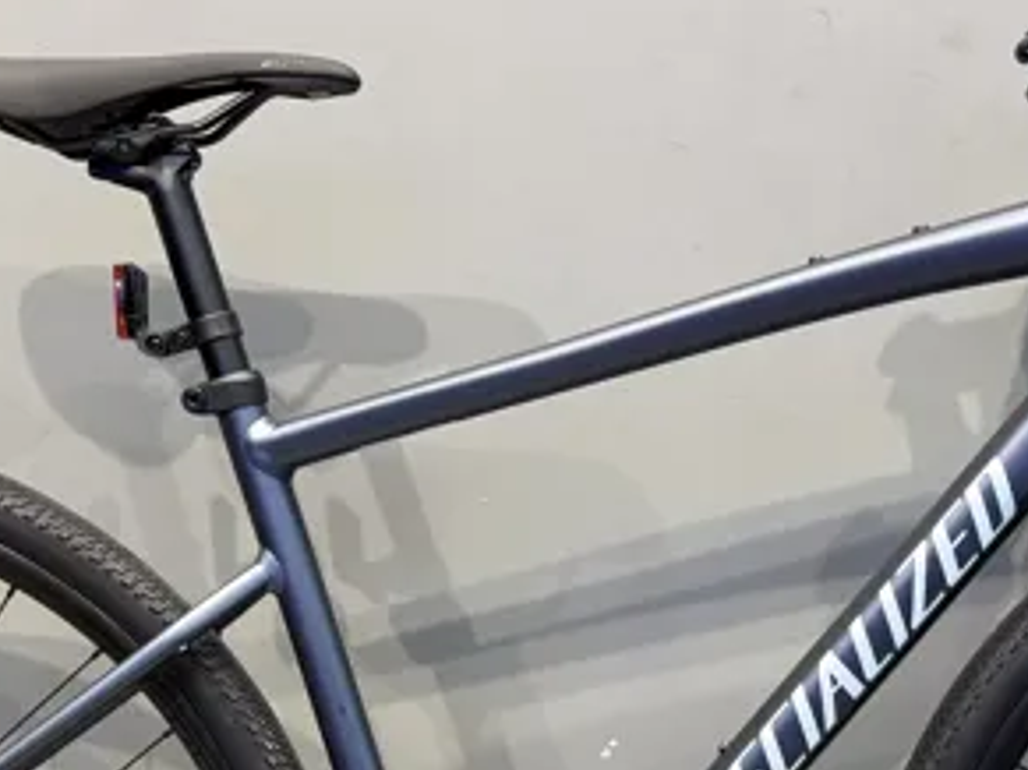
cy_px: 759
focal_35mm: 66
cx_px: 643
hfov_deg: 29.3
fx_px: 1959
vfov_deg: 21.5
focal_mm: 6.76
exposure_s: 1/100
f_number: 1.78
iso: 200
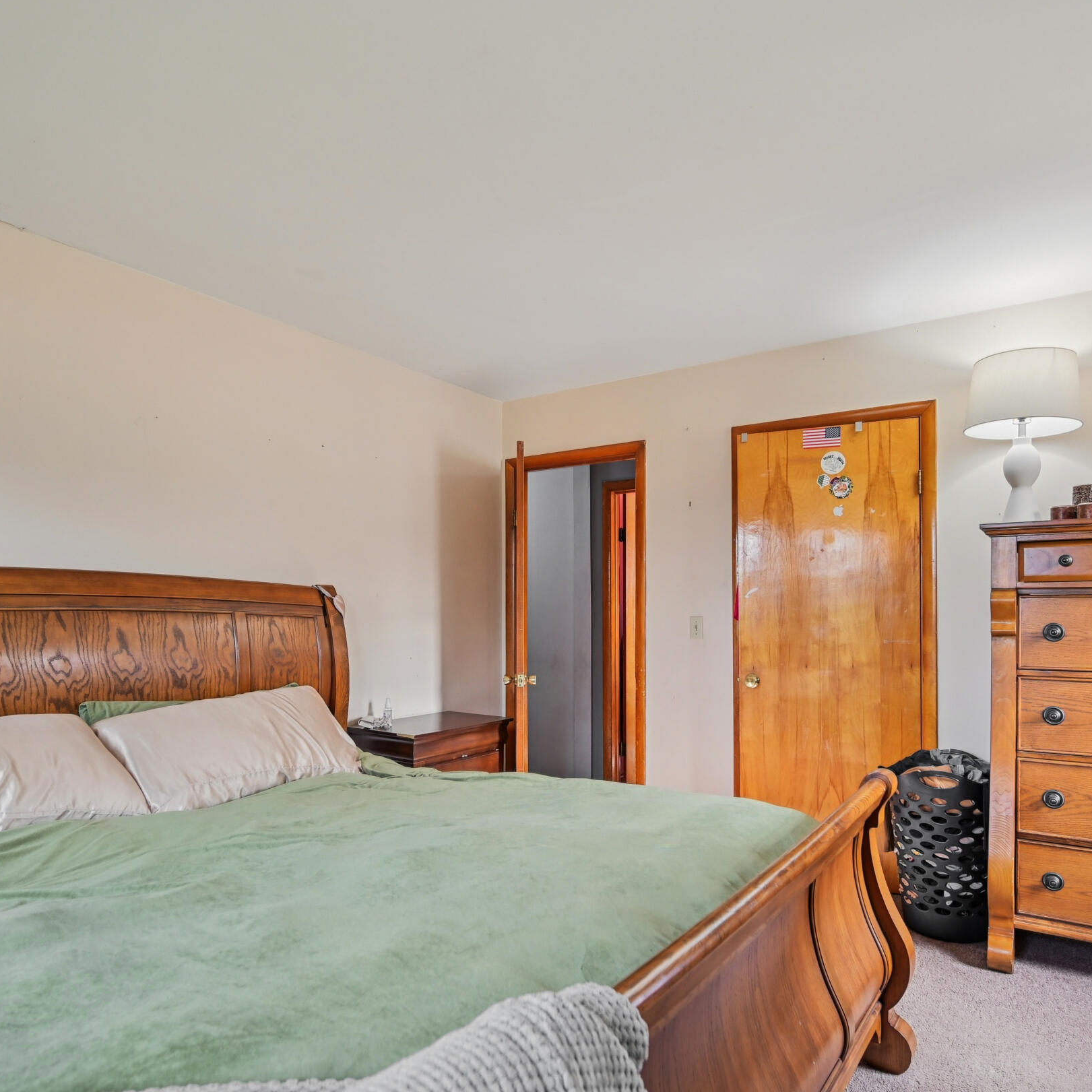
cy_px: 622
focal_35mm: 22
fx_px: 785
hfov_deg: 69.6
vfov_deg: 69.3
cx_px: 544
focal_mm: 14
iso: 400
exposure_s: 1/20
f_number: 4
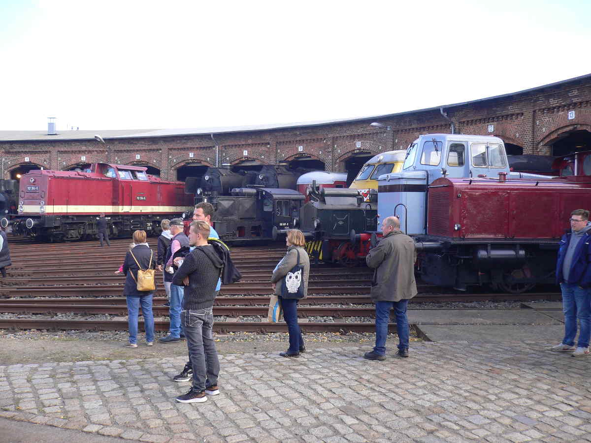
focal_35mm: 35
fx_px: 598
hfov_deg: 52.6
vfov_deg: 40.7
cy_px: 222
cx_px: 296
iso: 100
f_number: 2.8
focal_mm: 5.8
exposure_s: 1/250
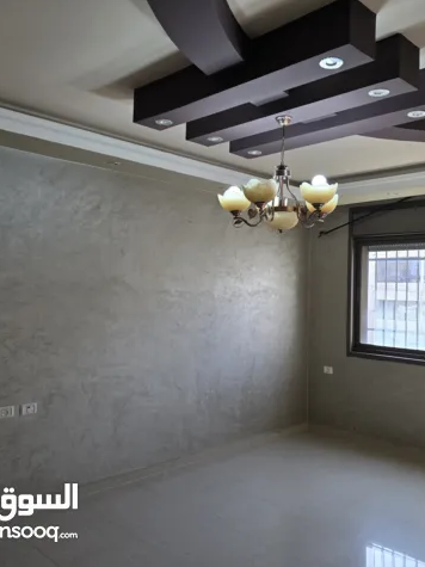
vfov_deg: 58.4
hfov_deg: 45.2
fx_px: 508
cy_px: 284
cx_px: 257
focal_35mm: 31
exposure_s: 1/180
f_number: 1.7
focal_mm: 6.3
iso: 32
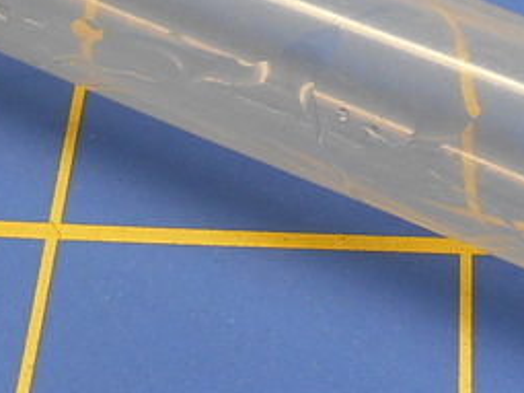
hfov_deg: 19.9
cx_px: 399
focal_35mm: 98
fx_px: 1483
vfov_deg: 15.0
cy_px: 82
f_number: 3.2
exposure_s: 1/125
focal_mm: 4.6
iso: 80
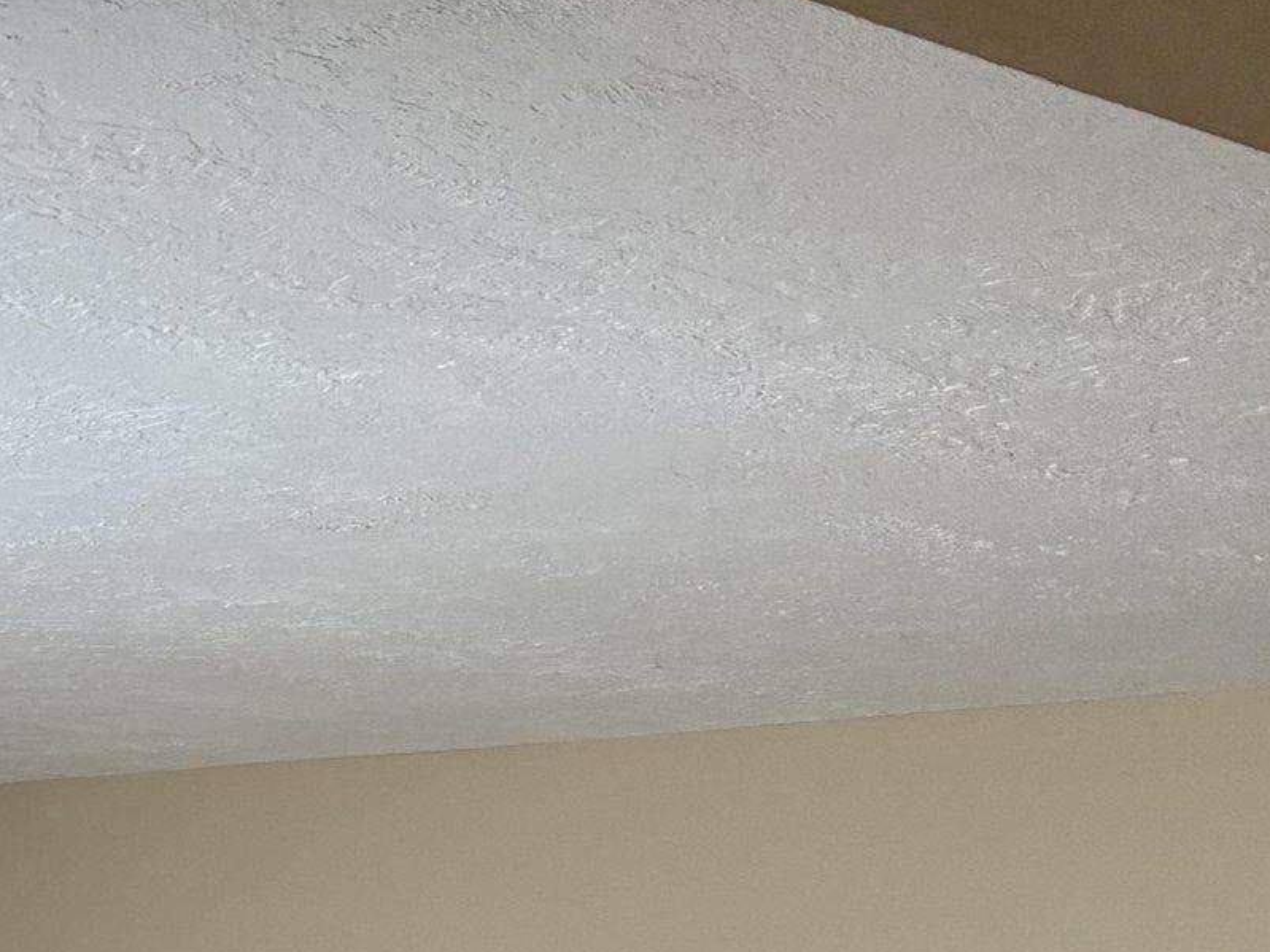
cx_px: -815
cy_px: 1736
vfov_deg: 13.3
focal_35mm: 100
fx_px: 3668
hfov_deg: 17.1
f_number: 1.6
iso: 125
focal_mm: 5.96
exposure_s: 1/60
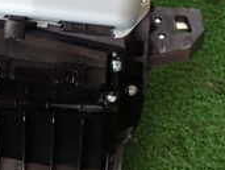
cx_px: -1
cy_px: -21
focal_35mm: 105
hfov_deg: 18.2
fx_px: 684
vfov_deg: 13.8
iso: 200
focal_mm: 5.4
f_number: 2.3
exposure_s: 1/50
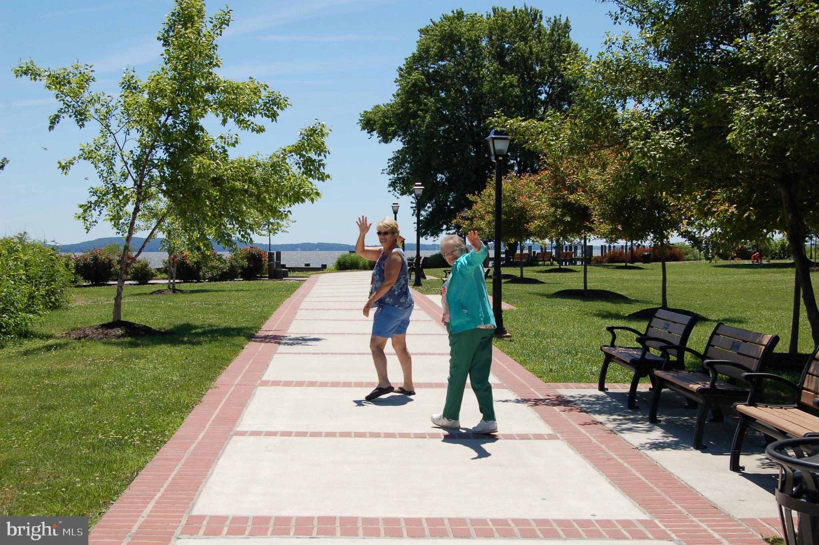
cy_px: 272
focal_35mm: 52
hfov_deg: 37.9
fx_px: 1193
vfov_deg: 25.7
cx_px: 410
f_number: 10
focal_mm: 35
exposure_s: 1/400
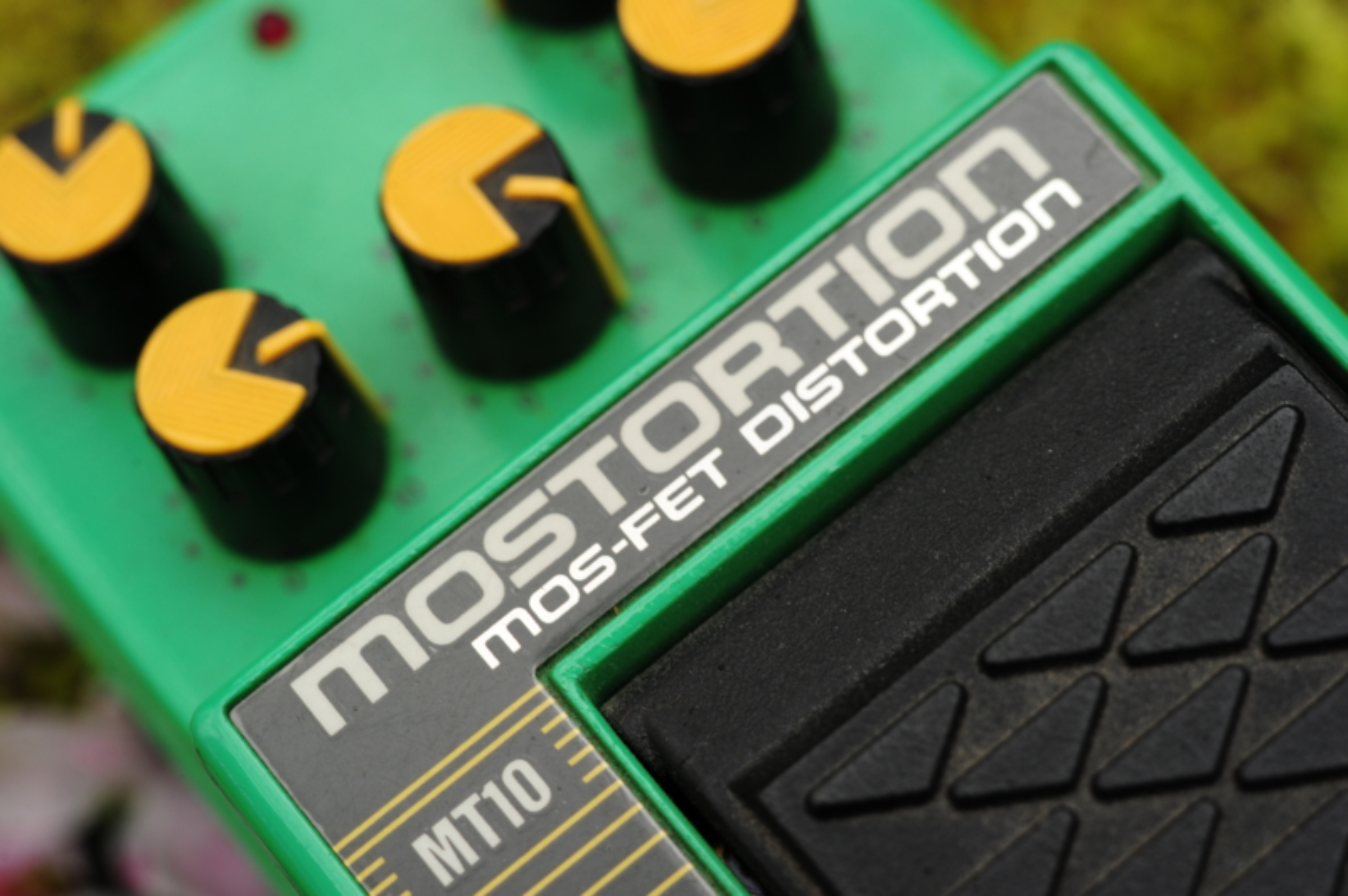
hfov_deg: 20.4
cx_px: 674
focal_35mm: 100
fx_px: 3741
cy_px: 448
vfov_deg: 13.7
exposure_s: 1/80
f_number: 2
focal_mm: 100
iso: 400
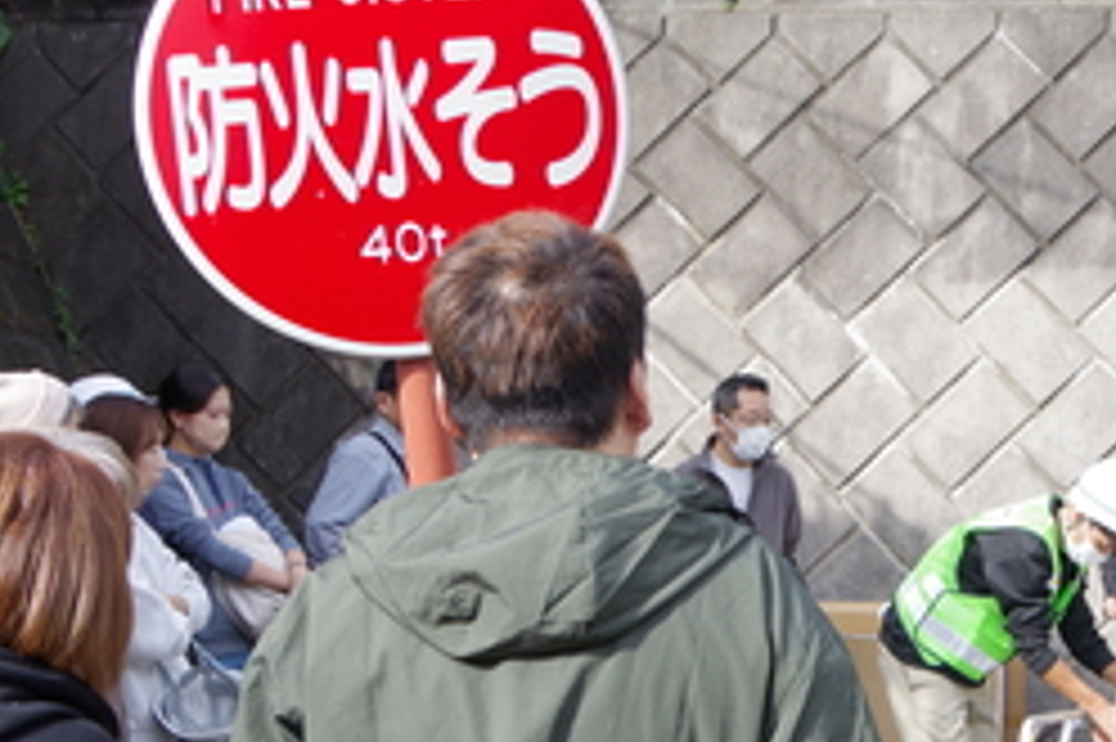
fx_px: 2478
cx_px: 1116
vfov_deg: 16.7
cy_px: 717
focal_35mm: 80
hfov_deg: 24.2
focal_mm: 21
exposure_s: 1/100
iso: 100
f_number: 8
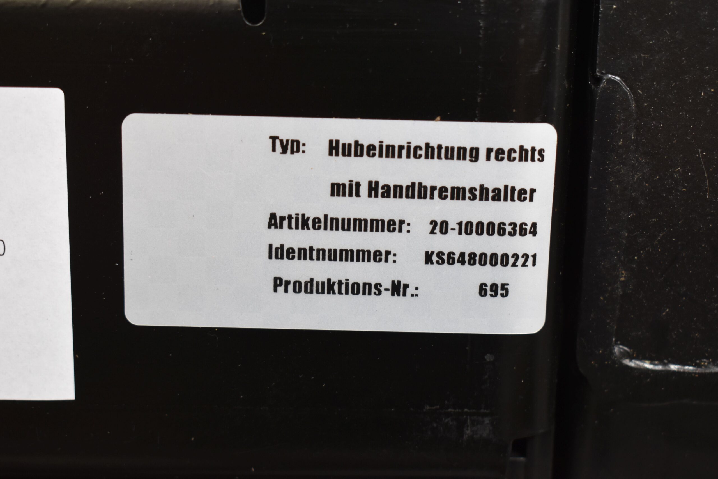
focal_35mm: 60
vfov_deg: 22.6
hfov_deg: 33.4
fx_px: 1197
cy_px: 240
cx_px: 359
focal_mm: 40
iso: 800
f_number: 5.6
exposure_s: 1/60
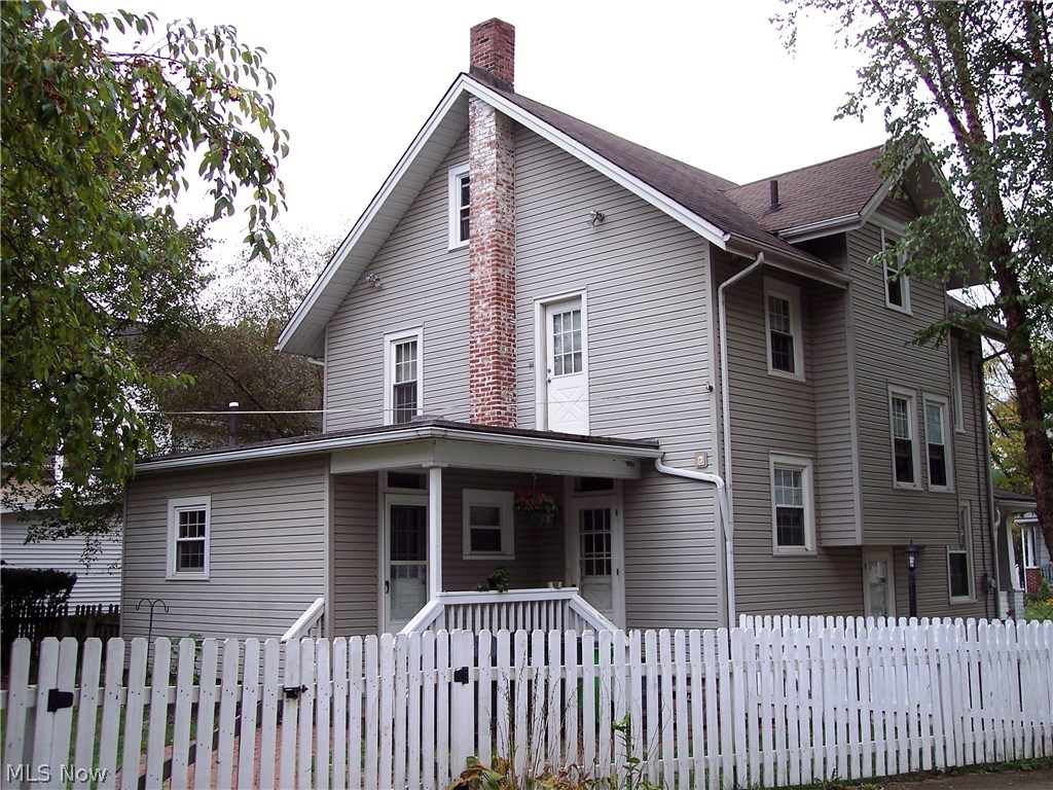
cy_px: 395
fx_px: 1186
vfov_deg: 36.8
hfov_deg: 47.9
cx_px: 526
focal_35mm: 39
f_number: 3.4
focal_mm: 8
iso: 100
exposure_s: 1/350
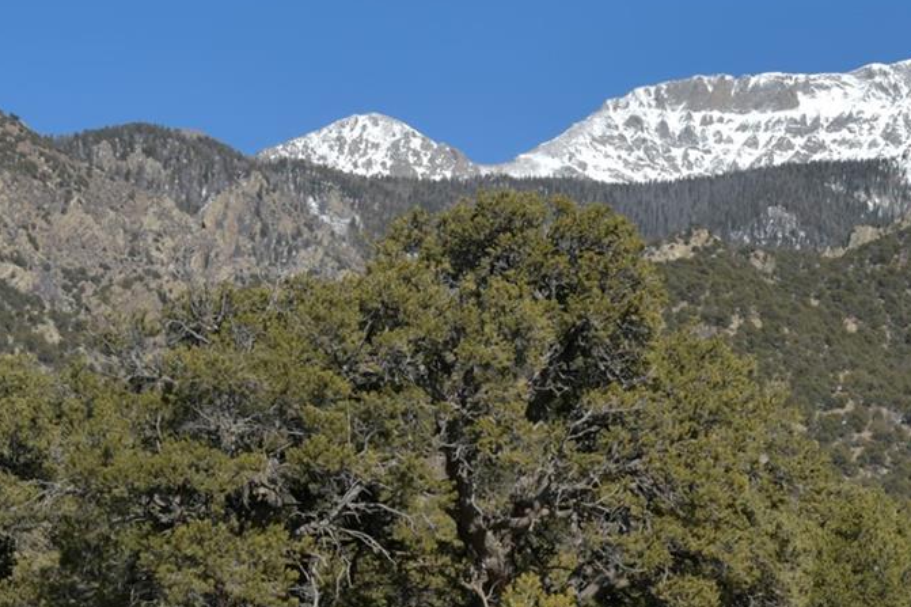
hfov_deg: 16.4
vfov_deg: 10.9
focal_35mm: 125
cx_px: 559
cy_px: 578
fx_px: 3167
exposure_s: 1/125
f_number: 13
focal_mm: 35
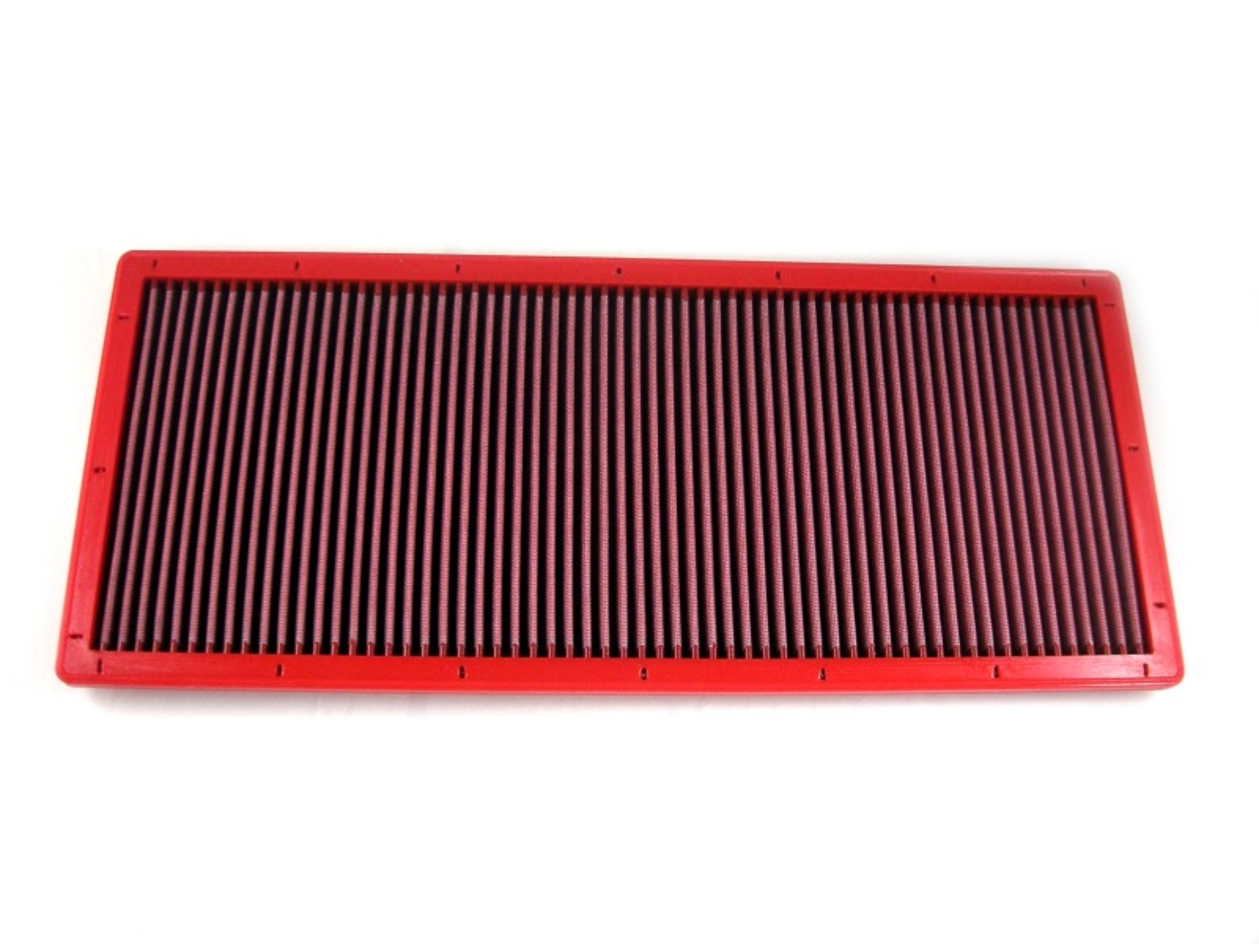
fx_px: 1273
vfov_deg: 40.7
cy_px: 472
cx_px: 630
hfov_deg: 52.6
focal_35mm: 35
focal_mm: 5.7
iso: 140
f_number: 2.8
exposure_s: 1/55.1
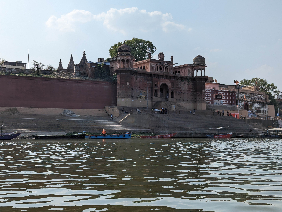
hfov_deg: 38.9
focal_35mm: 49
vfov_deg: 29.7
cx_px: 141
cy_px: 108
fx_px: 399
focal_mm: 6.81
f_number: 1.85
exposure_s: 1/3623
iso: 47
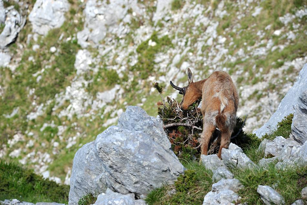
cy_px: 102
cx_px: 154
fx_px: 1960
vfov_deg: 6.0
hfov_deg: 9.0
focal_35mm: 230
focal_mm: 230
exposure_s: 1/400
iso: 400
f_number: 10
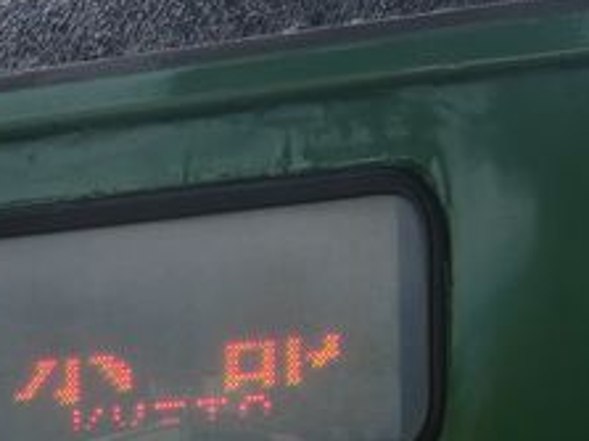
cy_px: 293
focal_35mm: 306
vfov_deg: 4.9
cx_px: 193
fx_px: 5204
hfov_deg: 6.5
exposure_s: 1/250
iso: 64
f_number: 5
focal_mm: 18.8
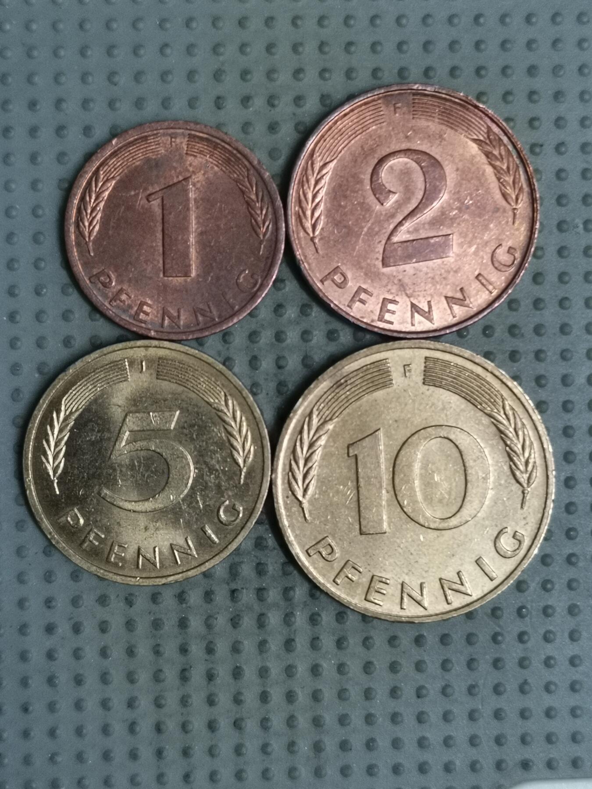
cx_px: 296
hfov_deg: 28.0
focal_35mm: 52
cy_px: 394
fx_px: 1186
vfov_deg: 36.8
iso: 320
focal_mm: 4.75
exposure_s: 1/30
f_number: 1.8
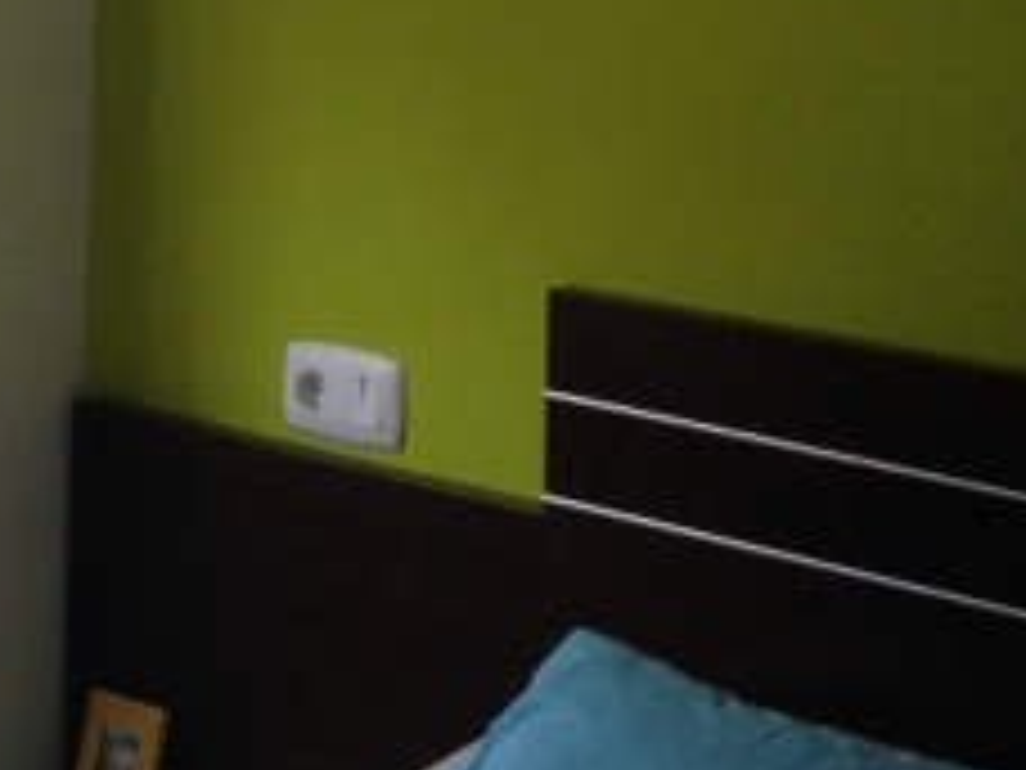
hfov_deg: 14.3
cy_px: -475
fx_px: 4090
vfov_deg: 10.3
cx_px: 297
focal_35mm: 138
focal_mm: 4.28
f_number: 2.4
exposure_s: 1/60
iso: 80
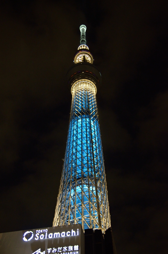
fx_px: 253
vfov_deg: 53.2
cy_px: 127
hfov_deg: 36.7
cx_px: 84
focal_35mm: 36
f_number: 3.2
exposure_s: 1/40
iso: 2000
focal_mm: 24
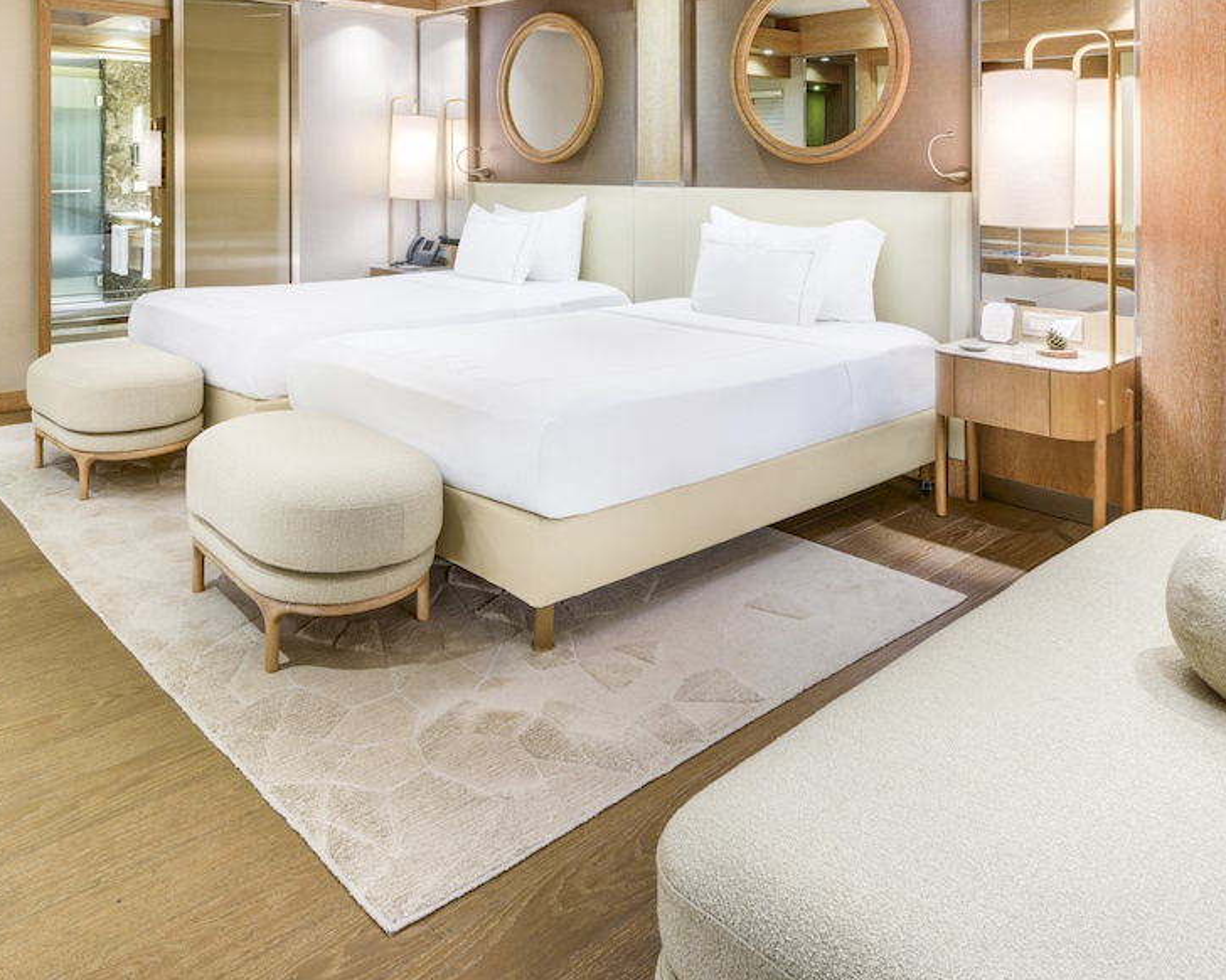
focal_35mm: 26
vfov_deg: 51.0
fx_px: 943
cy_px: 173
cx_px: 527
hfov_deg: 65.7
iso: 100
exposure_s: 2
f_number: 11
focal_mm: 14
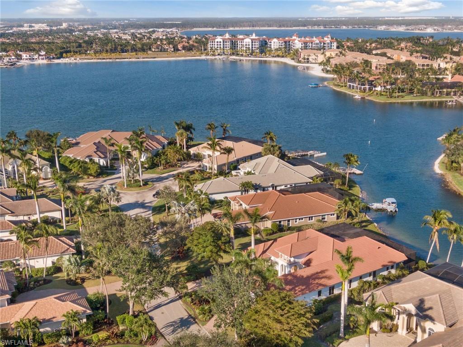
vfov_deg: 32.8
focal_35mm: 44
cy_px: 174
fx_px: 588
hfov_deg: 43.0
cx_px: 232
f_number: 3.6
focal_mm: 7.71
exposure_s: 1/80
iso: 100
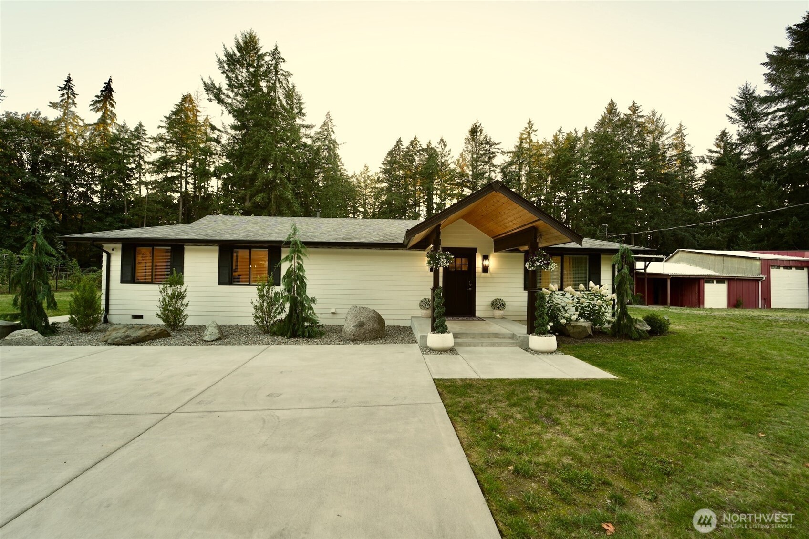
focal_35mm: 14
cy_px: 270
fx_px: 315
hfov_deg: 104.2
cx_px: 404
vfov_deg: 81.2
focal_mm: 14
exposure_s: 1/80
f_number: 4.5
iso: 100
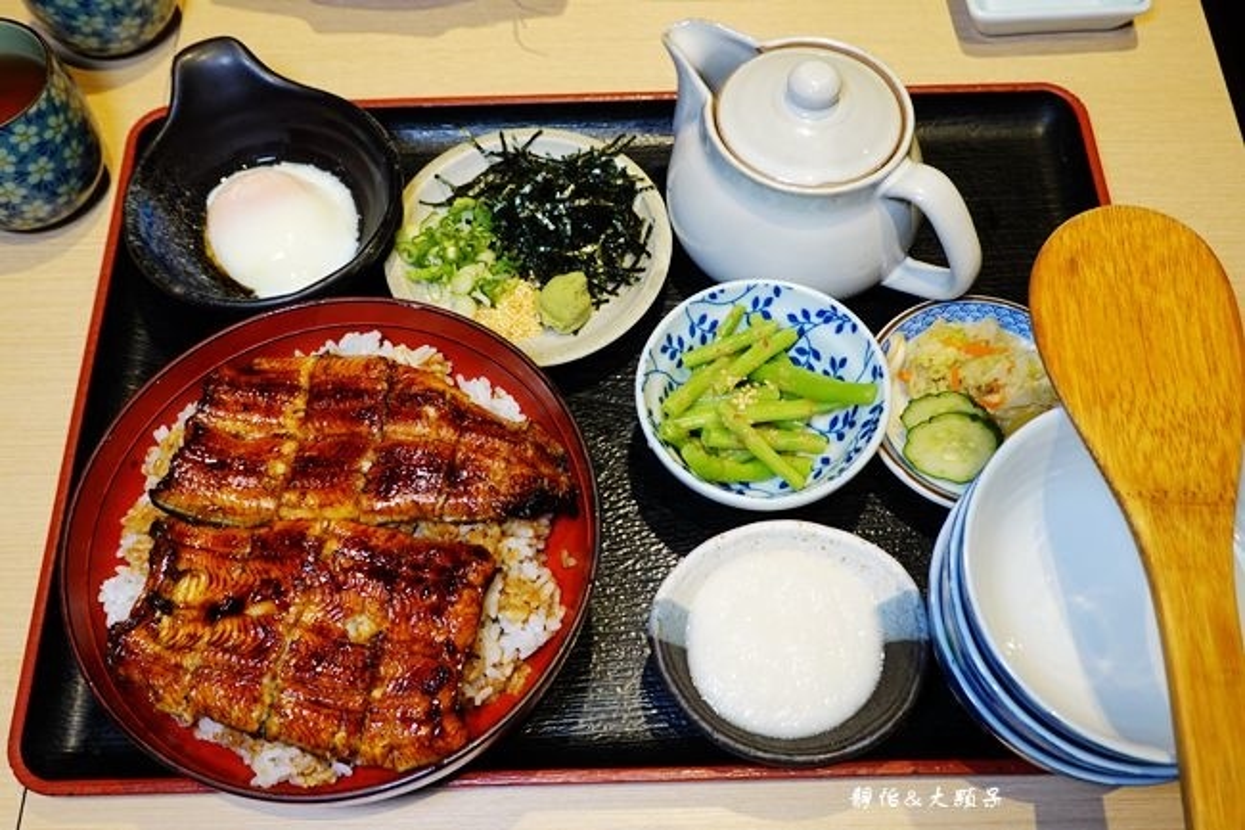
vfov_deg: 35.9
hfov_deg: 51.9
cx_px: 622
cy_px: 415
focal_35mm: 37
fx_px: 1279
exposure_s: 1/40
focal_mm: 13.56
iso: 320
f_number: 3.5
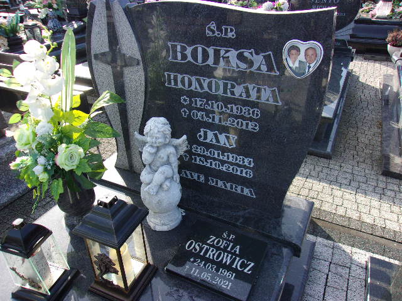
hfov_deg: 65.3
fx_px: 314
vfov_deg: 51.4
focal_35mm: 27
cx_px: 201
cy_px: 150
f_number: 3
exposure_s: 1/320
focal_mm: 4.9
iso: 80
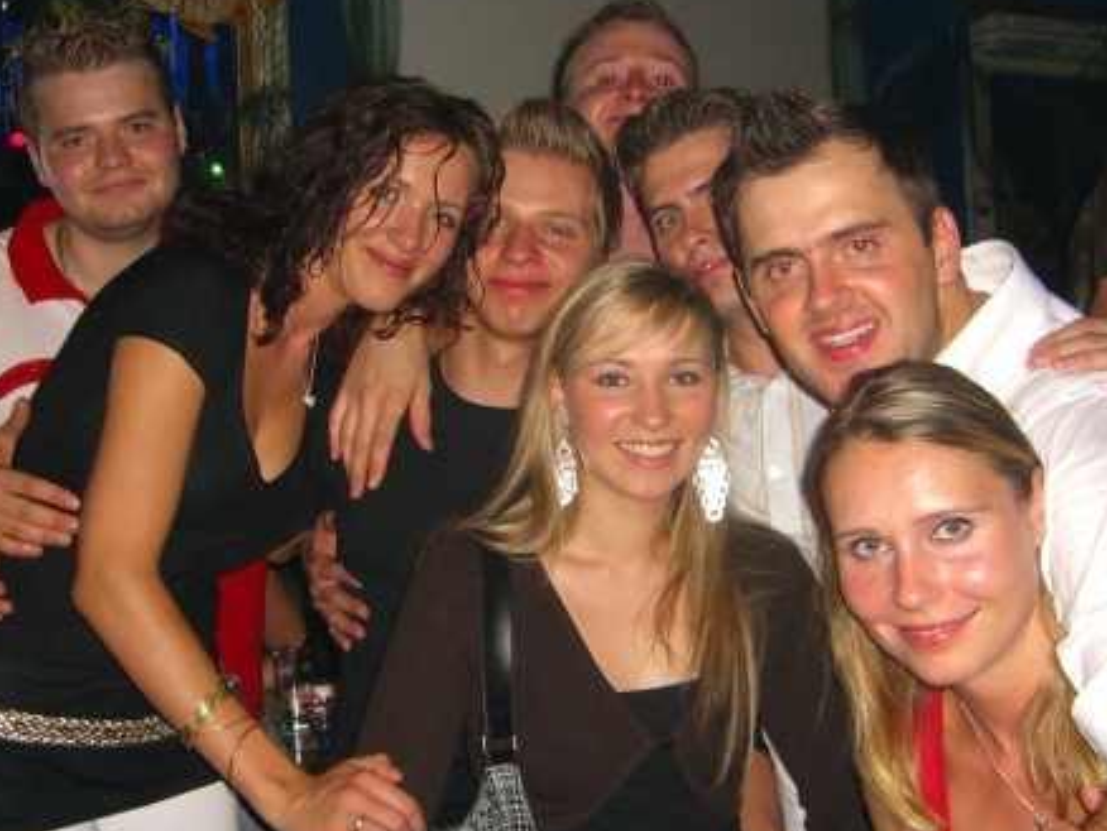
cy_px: 412
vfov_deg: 28.1
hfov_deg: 36.8
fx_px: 1664
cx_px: 538
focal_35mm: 52
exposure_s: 1/60
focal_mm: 7.9
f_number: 2.8
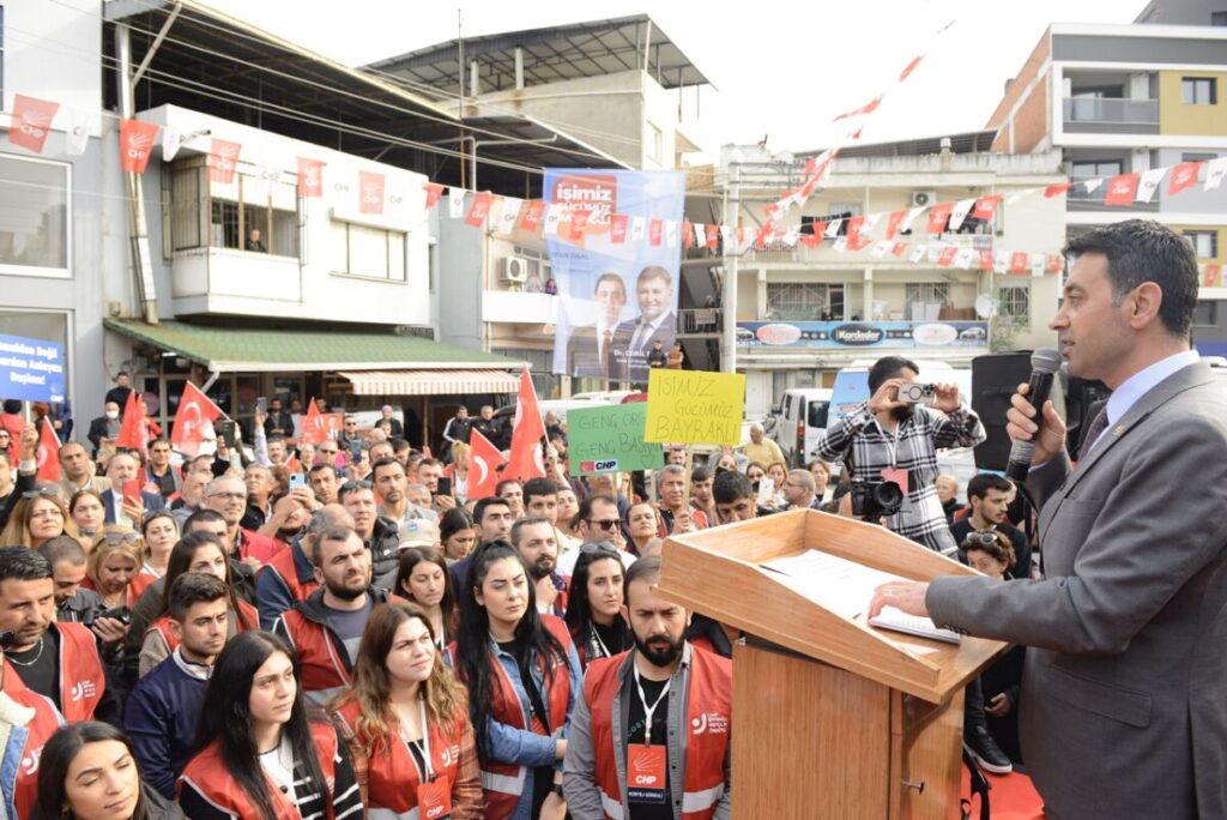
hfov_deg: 73.7
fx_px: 818
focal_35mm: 24
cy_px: 410
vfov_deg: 53.2
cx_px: 614
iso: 640
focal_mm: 24
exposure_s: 1/640
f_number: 5
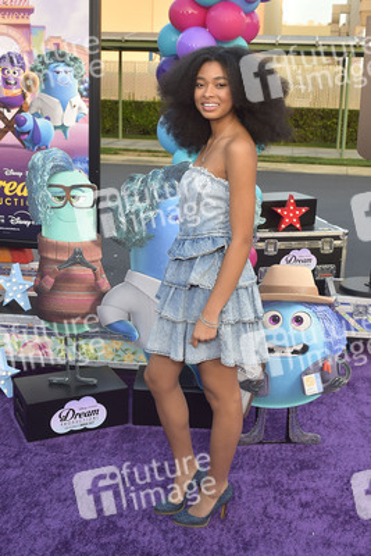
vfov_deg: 61.9
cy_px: 278
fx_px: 463
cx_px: 186
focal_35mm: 30
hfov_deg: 43.6
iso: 640
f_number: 6.3
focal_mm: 30
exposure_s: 1/250
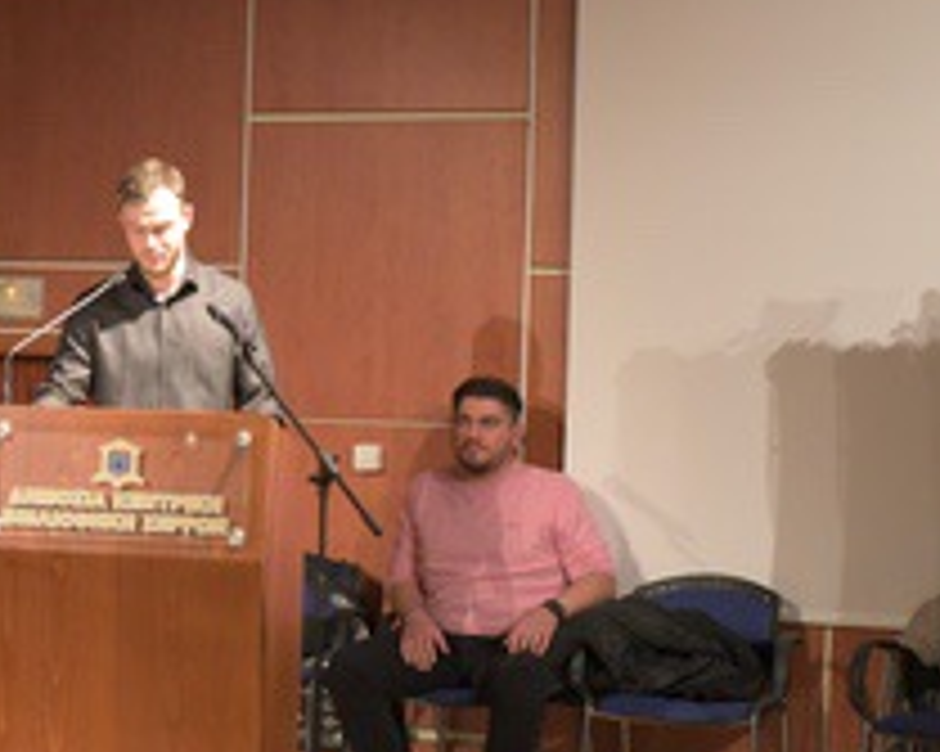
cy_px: 302
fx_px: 2920
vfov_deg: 14.6
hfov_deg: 18.2
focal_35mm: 105
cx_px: 247
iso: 5000
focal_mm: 50
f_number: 4
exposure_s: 1/200
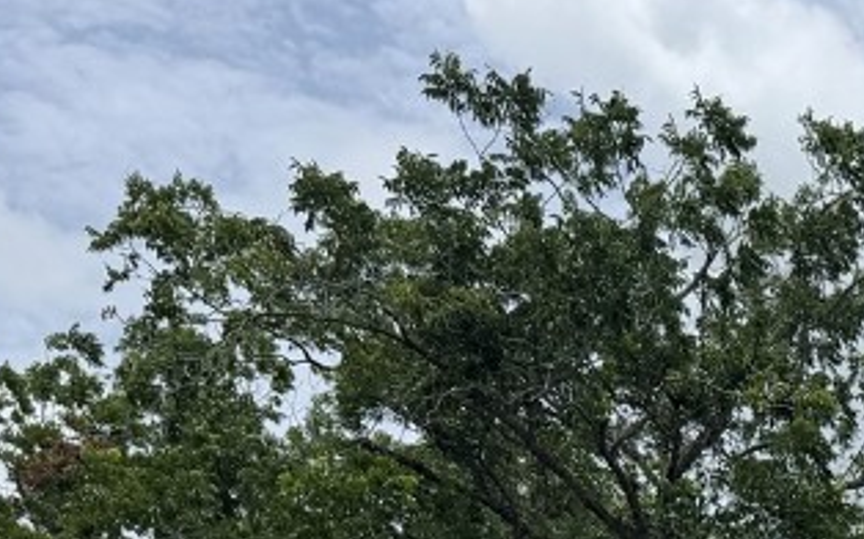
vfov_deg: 13.7
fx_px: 1954
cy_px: 1034
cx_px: 1153
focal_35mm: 83
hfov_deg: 22.1
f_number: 1.78
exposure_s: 1/10417
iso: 80
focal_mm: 6.76
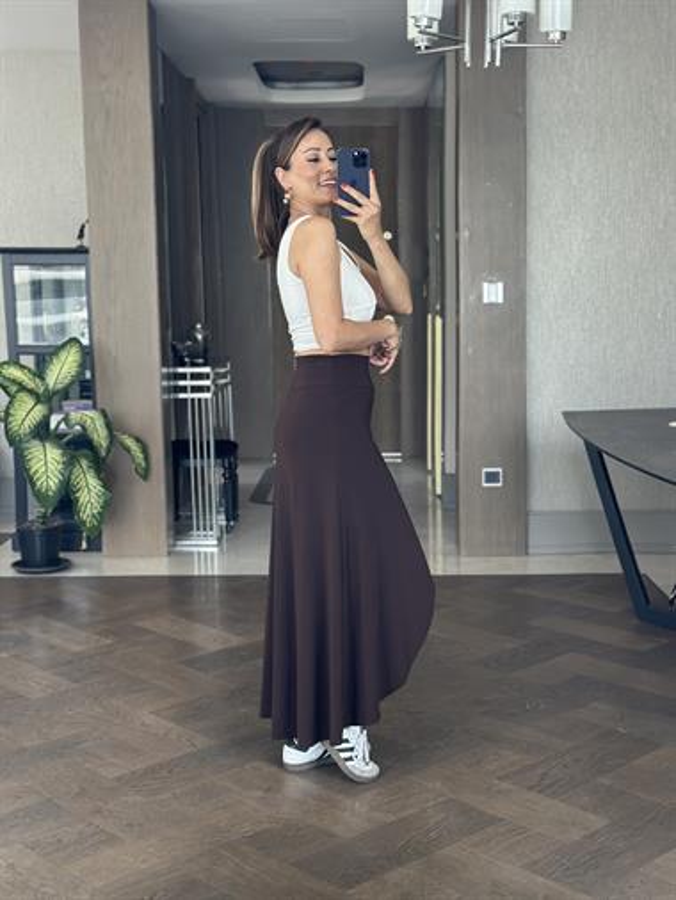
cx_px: 338
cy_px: 450
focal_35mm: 48
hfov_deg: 30.3
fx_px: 1249
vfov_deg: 39.6
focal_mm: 6.86
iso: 125
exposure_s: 1/108
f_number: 1.78
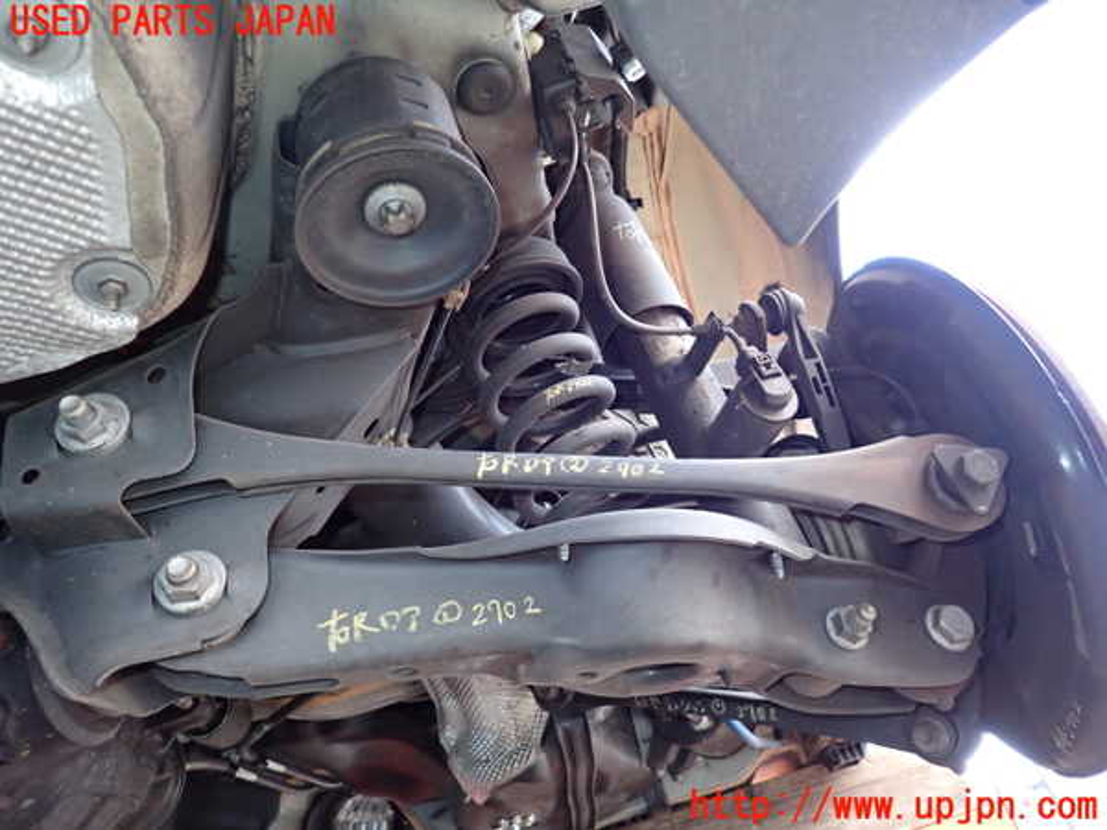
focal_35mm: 25
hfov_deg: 69.4
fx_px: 799
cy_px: 415
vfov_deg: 54.9
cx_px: 554
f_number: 2
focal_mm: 4.5
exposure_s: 1/100
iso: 400
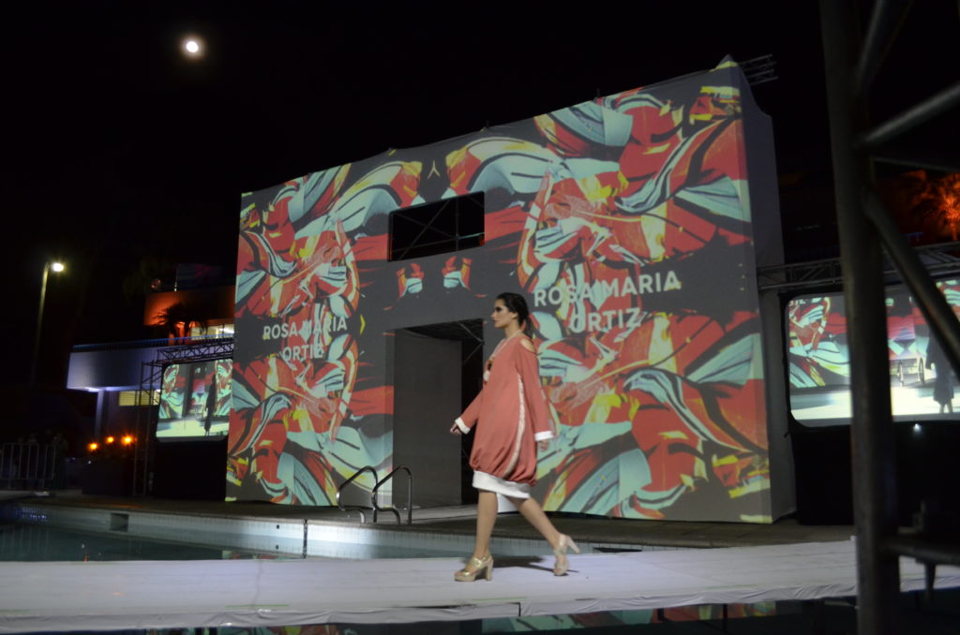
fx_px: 718
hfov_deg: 67.5
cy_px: 318
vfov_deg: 47.7
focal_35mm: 27
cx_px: 480
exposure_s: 1/100
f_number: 3.5
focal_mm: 18
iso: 1600
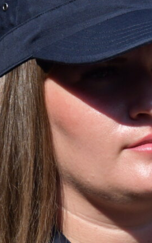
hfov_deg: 2.7
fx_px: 3176
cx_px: 108
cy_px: 110
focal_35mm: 480
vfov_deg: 4.4
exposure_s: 1/1000
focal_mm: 135
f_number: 16
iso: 1250
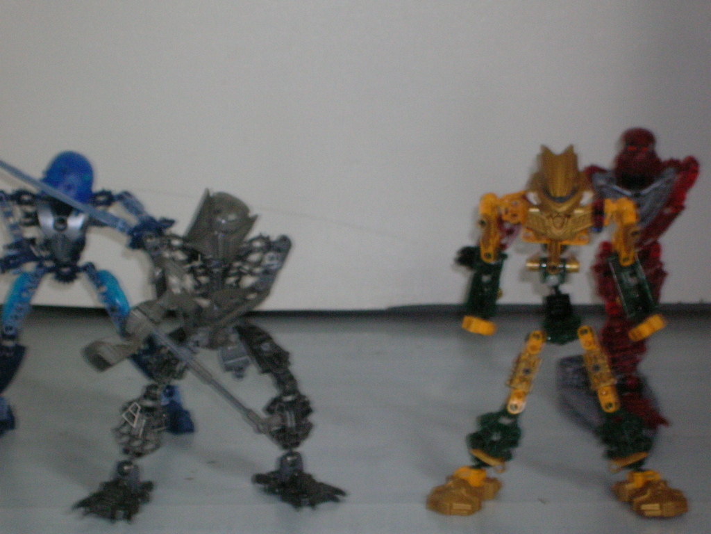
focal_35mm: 105
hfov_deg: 18.7
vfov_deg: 14.1
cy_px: 267
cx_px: 356
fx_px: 2157
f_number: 4.9
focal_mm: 17.4
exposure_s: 1/10.1
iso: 200
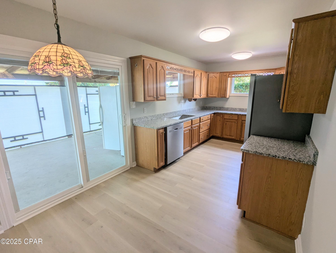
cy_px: 126
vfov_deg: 78.2
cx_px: 168
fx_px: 156
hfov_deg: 94.4
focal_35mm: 16
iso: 51
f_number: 2.2
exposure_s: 1/166
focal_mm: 2.35
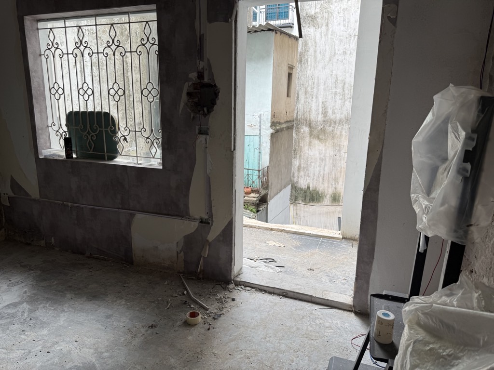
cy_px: 185
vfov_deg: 56.8
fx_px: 343
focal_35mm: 24
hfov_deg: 71.6
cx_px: 247
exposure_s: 1/139
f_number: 1.78
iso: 50
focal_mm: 6.76
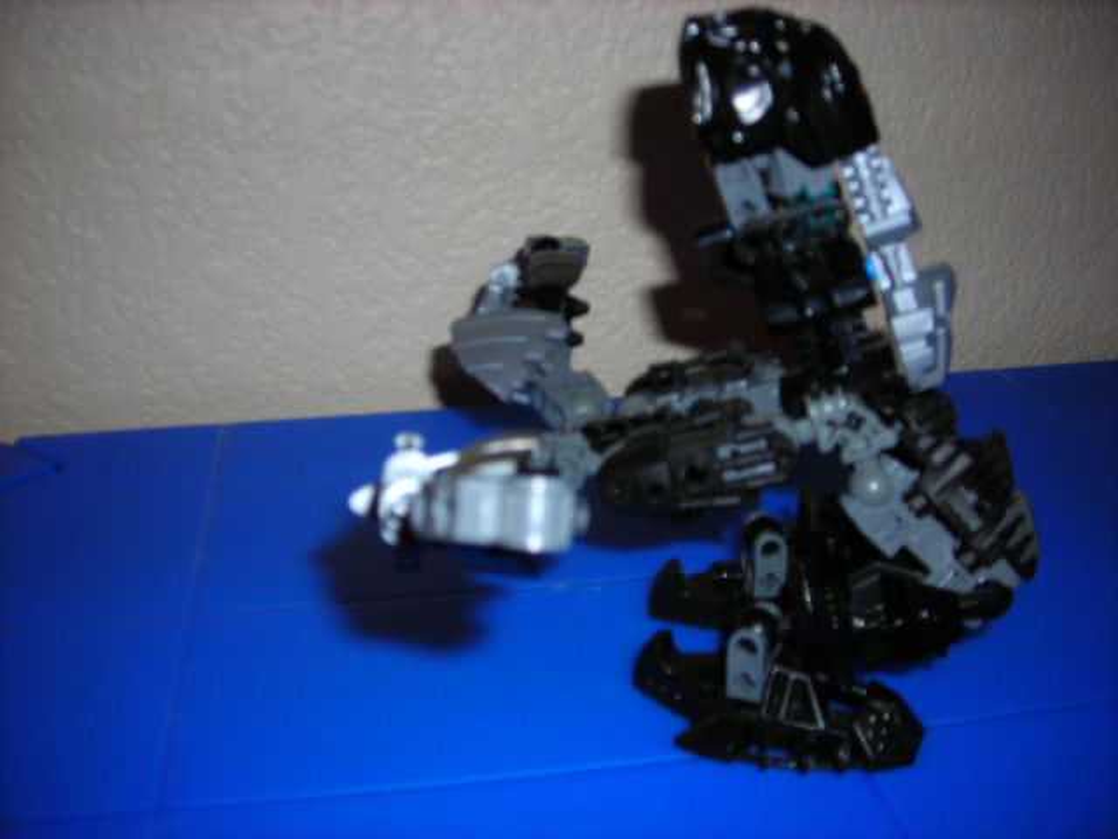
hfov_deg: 49.0
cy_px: 420
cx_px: 559
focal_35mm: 38
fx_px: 1227
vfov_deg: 37.7
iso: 50
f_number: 3.2
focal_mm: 6.3
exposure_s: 1/60.1
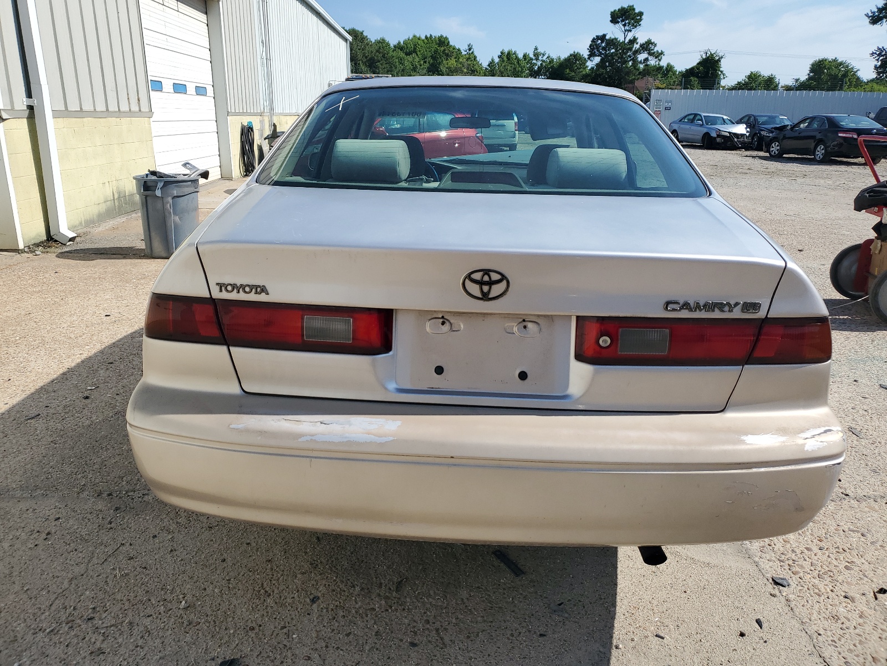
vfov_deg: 53.1
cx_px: 444
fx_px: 666
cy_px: 333
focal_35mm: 26
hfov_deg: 67.3
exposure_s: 1/3333
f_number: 1.5
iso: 50
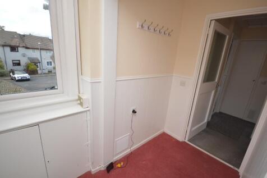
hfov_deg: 100.4
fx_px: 111
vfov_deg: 77.3
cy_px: 89
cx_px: 134
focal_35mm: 15
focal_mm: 10
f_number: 4
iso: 100
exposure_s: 1/60
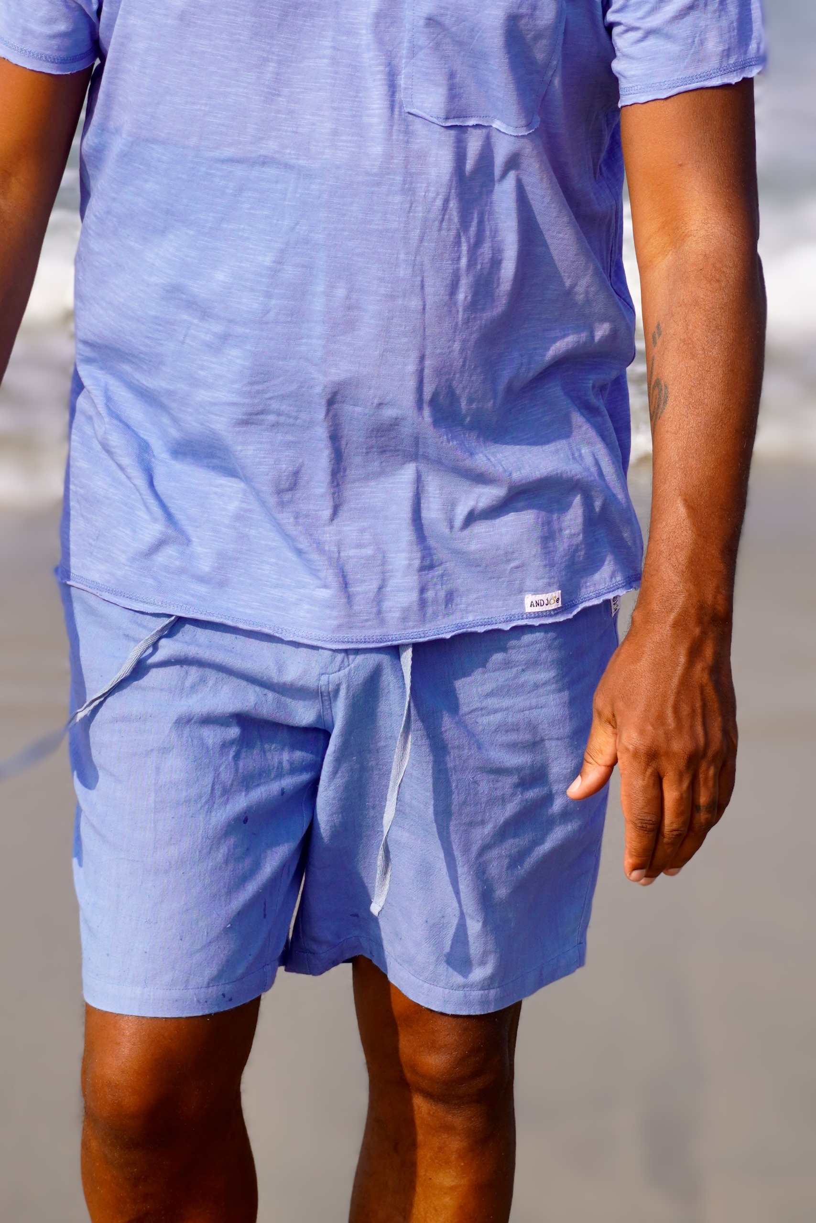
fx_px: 2396
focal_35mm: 70
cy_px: 612
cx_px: 408
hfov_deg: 19.3
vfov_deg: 28.6
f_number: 5.6
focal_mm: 47
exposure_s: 1/500
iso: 100
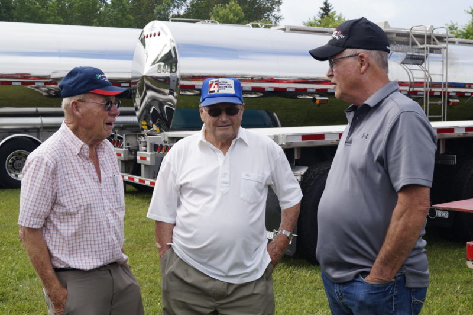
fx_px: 689
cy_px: 158
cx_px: 236
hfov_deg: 37.9
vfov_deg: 25.7
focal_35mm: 52
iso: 100
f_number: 9
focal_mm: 35
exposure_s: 1/125
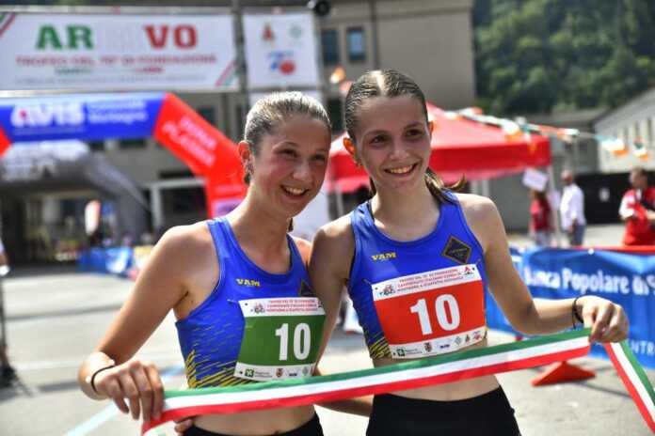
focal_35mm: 50
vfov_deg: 27.0
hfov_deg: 39.6
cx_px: 328
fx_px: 910
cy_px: 218
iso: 640
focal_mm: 50
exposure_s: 1/6400
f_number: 2.8
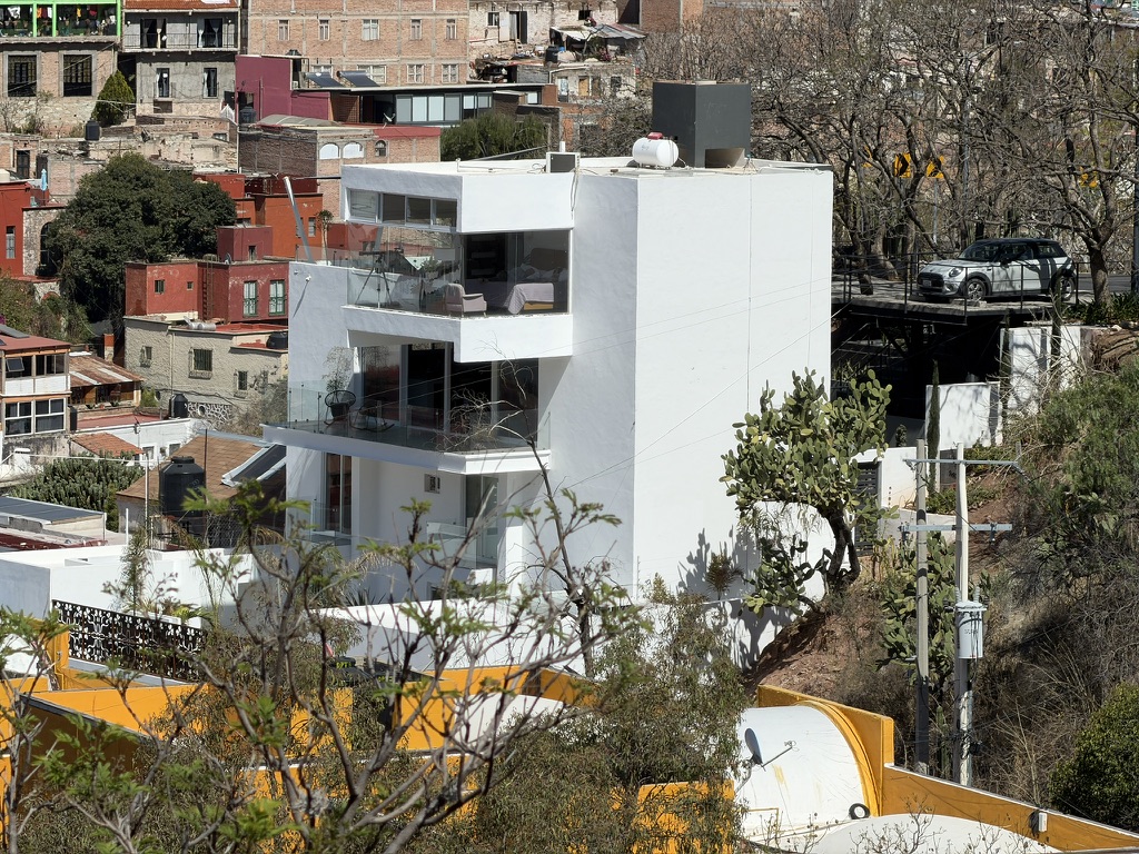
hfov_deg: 9.9
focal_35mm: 200
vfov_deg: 7.4
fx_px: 6581
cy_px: 427
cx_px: 570
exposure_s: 1/1093
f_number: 2.8
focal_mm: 16.89
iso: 16
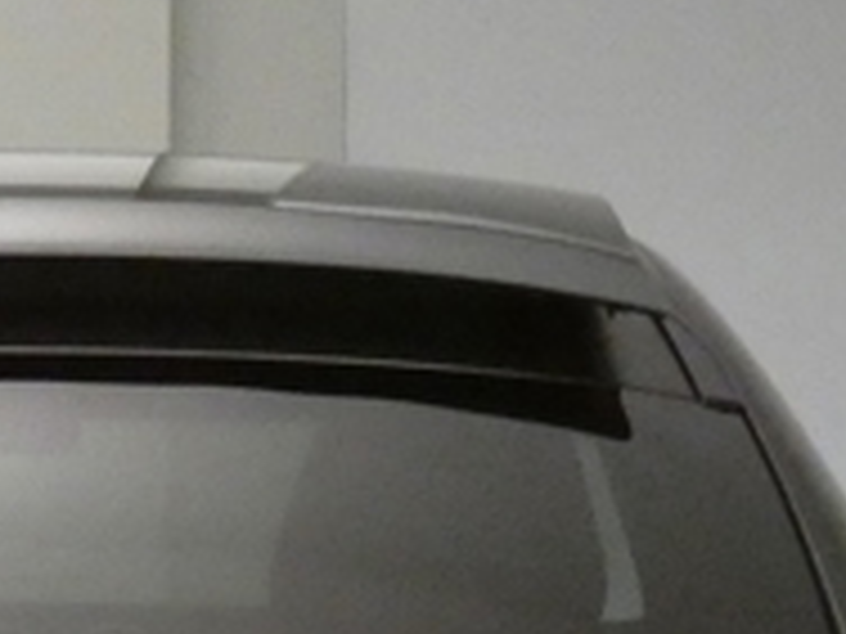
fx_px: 7479
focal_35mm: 306
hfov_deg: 6.5
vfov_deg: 4.8
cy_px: 1142
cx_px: 9
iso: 1600
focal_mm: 12.9
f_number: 4.3
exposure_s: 1/80
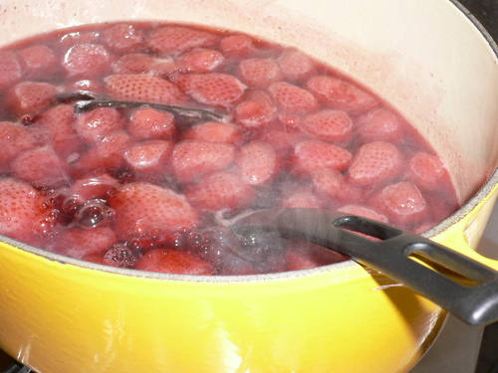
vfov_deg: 22.3
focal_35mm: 66
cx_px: 249
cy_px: 186
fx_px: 950
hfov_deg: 29.4
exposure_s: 1/60
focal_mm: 11
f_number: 4
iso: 100
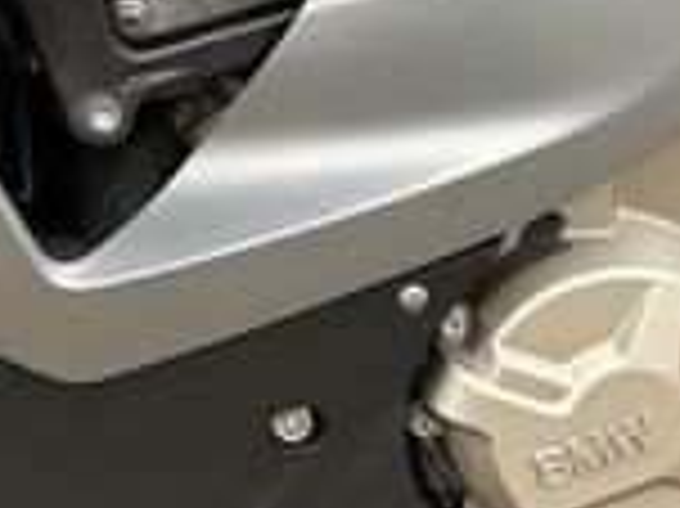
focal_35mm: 102
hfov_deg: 17.8
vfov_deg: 13.6
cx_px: -257
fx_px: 2002
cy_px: -247
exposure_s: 1/227
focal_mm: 6.86
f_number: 1.78
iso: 64
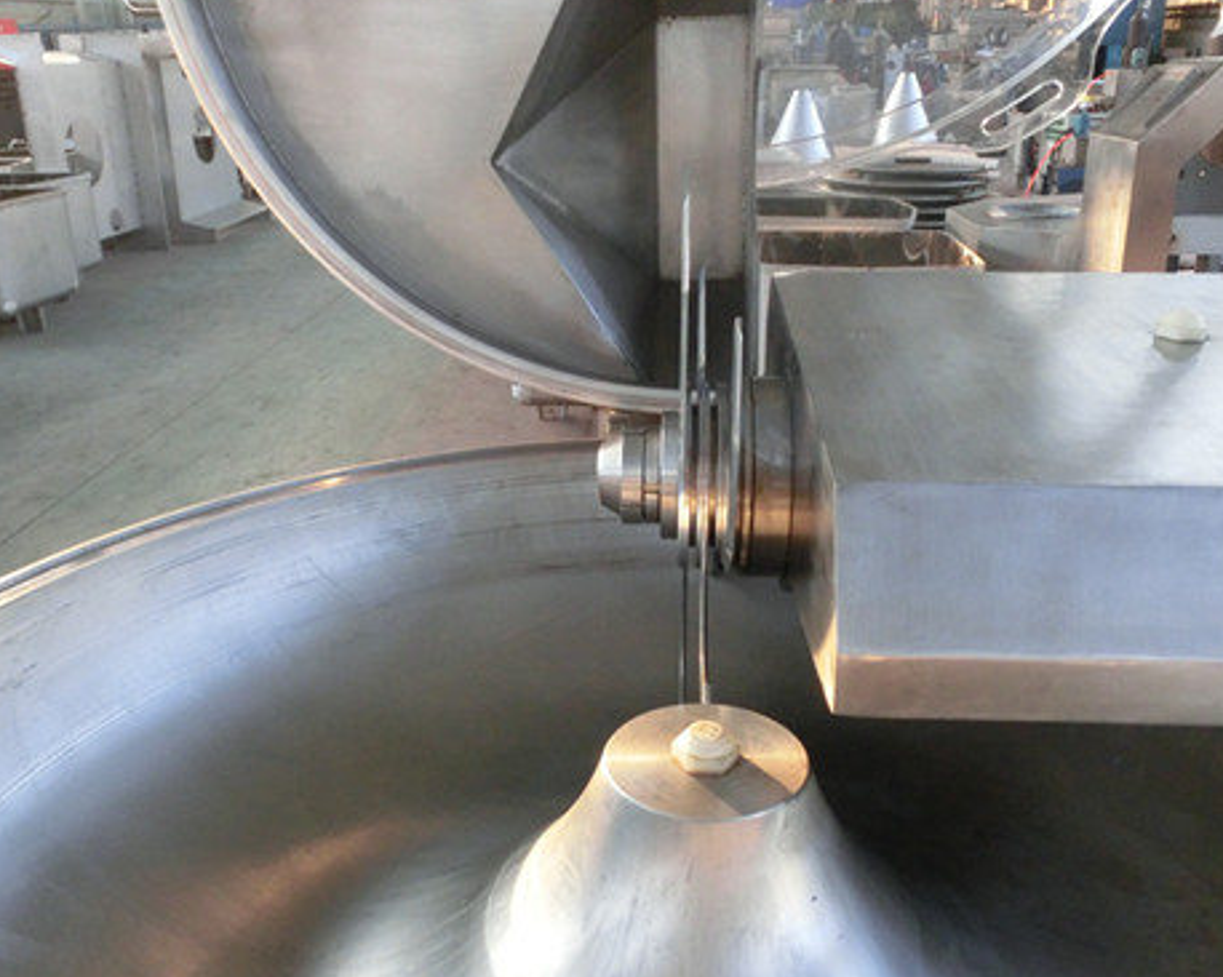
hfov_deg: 55.7
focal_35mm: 32
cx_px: 598
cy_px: 482
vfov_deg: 45.8
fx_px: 1158
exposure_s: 1/125
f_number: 3.5
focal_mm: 5.36
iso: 800
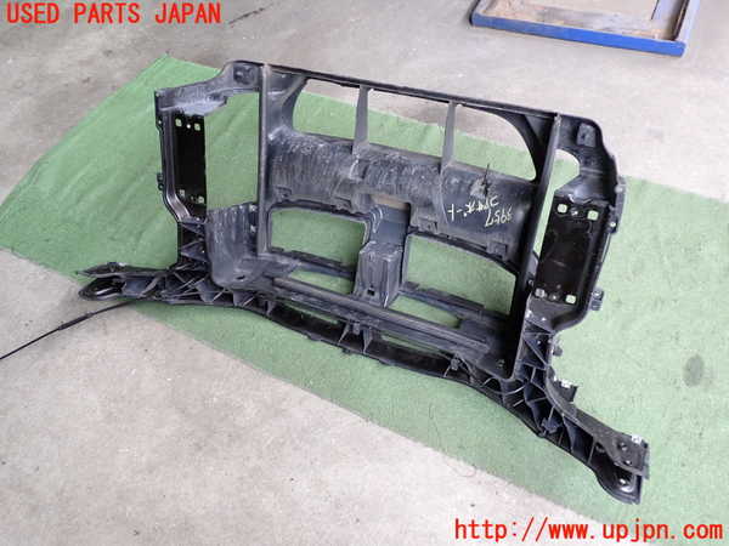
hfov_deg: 60.0
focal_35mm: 30
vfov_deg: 46.8
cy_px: 273
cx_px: 364
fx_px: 632
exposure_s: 1/60
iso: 200
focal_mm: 5.4
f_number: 2.3
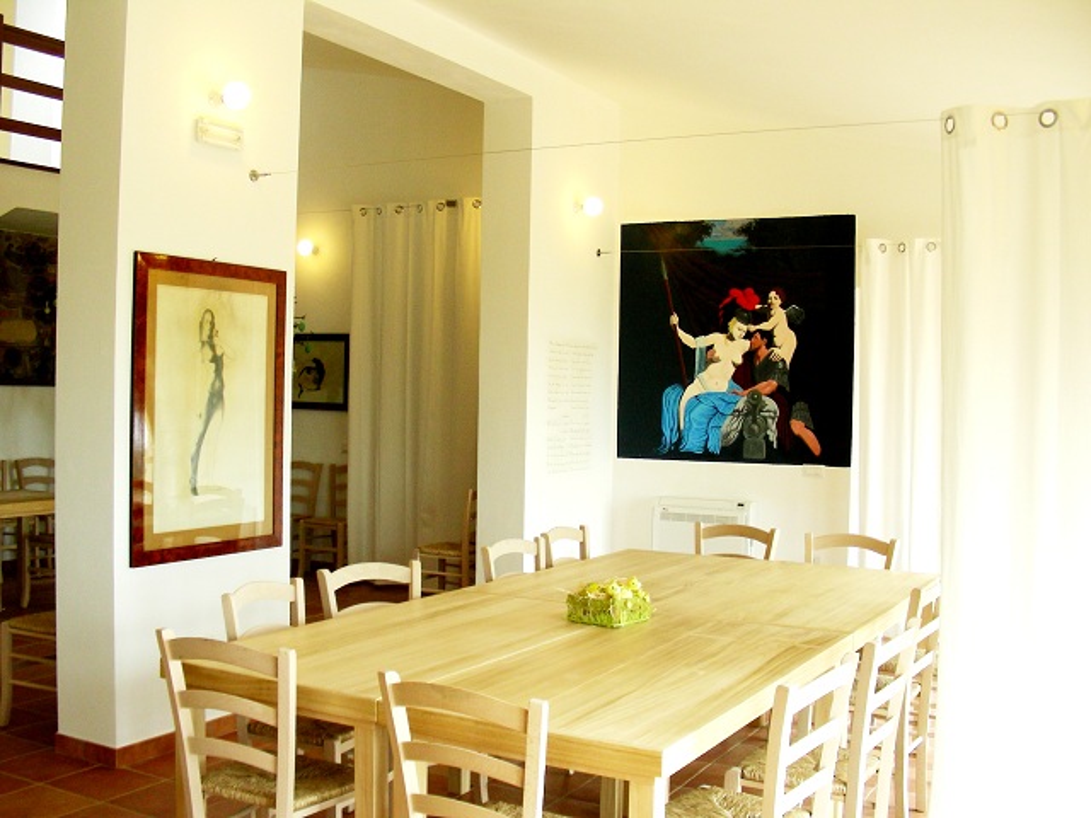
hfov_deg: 49.0
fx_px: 1198
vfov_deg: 37.7
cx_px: 546
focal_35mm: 38
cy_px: 409
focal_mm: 6.3
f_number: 3.5
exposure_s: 1/58.6
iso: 50
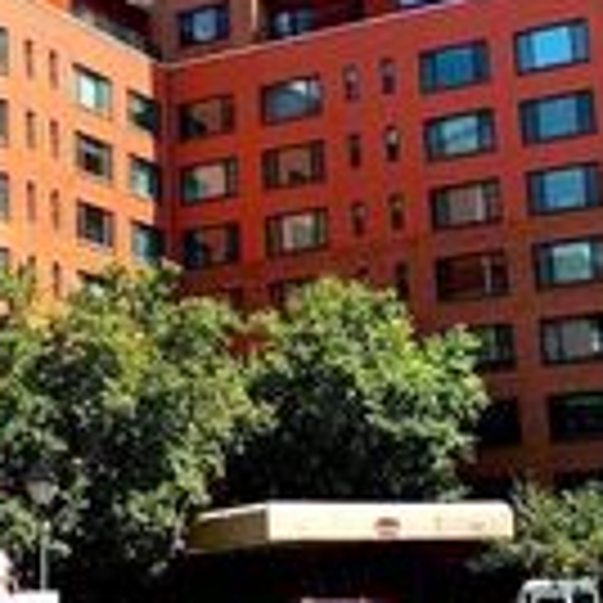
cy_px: 187
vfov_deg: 20.1
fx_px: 1695
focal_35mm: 86
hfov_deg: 20.1
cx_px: 202
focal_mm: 4.25
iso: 25
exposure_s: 1/1250
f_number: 1.8
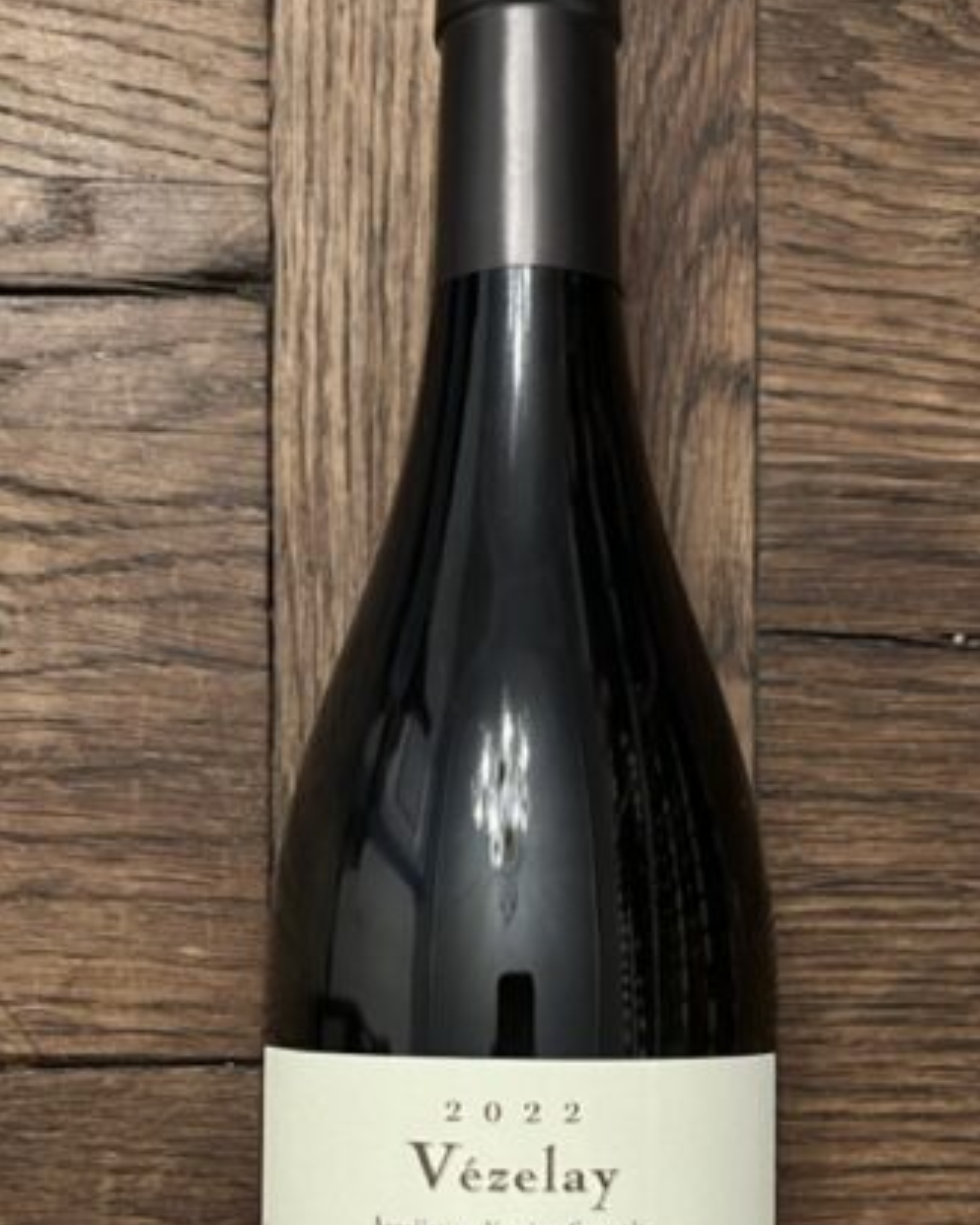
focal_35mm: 49
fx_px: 1777
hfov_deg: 30.8
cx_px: 506
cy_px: 932
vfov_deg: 37.1
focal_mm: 5.1
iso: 400
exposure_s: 1/50
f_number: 1.6
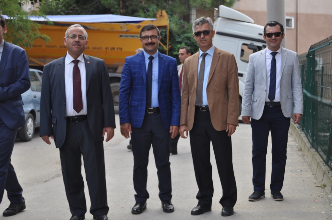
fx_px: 580
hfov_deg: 31.9
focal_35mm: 63
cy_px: 110
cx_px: 166
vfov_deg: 21.5
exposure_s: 1/160
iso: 200
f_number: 6.3
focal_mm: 42
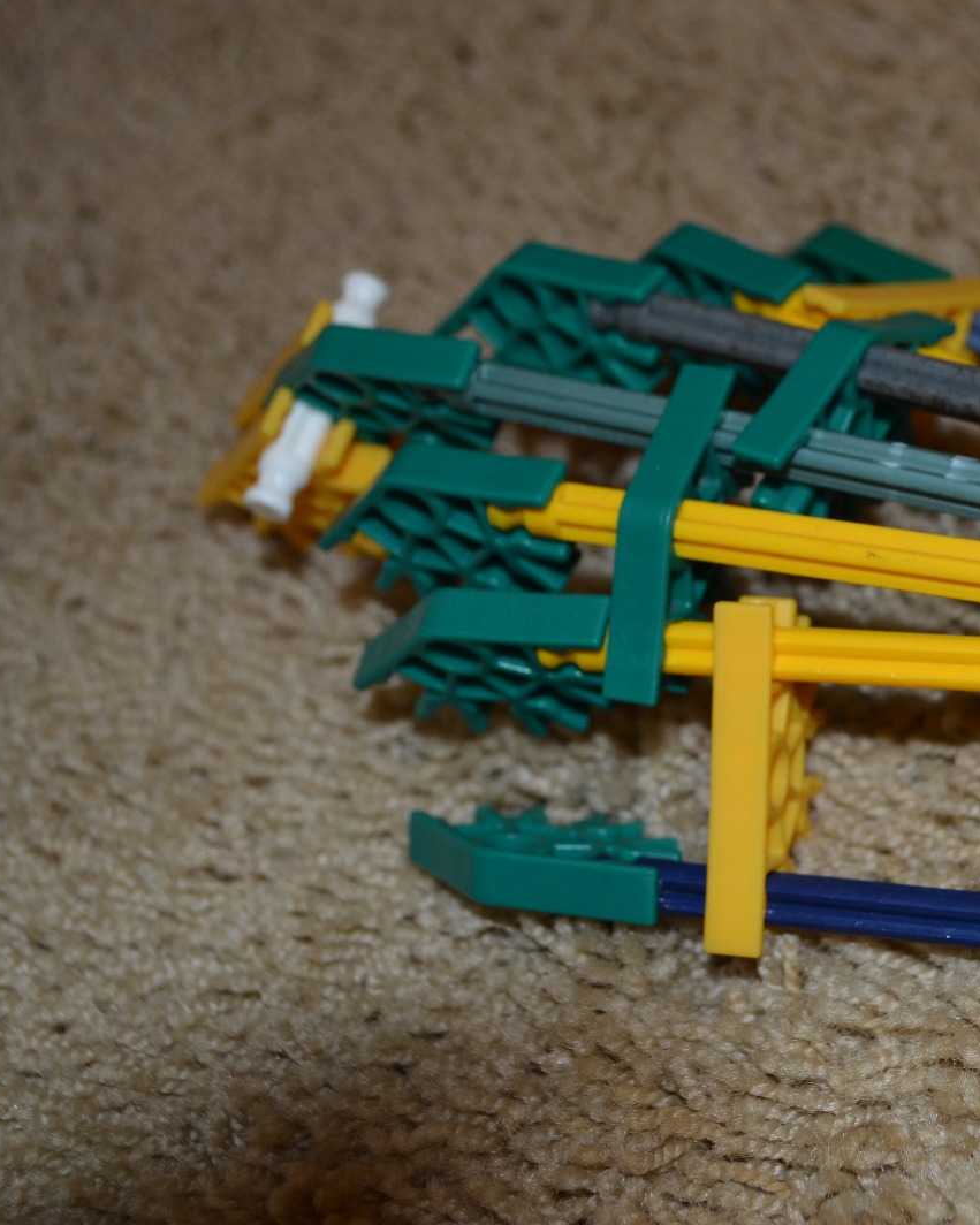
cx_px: 866
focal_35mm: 60
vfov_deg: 31.5
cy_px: 612
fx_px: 2176
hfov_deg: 24.7
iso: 250
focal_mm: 28
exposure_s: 1/60
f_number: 4.5
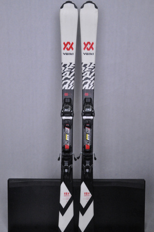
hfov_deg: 35.4
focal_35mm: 38
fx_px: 241
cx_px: 77
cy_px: 116
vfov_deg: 51.3
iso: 3200
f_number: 11
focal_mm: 25
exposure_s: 1/125
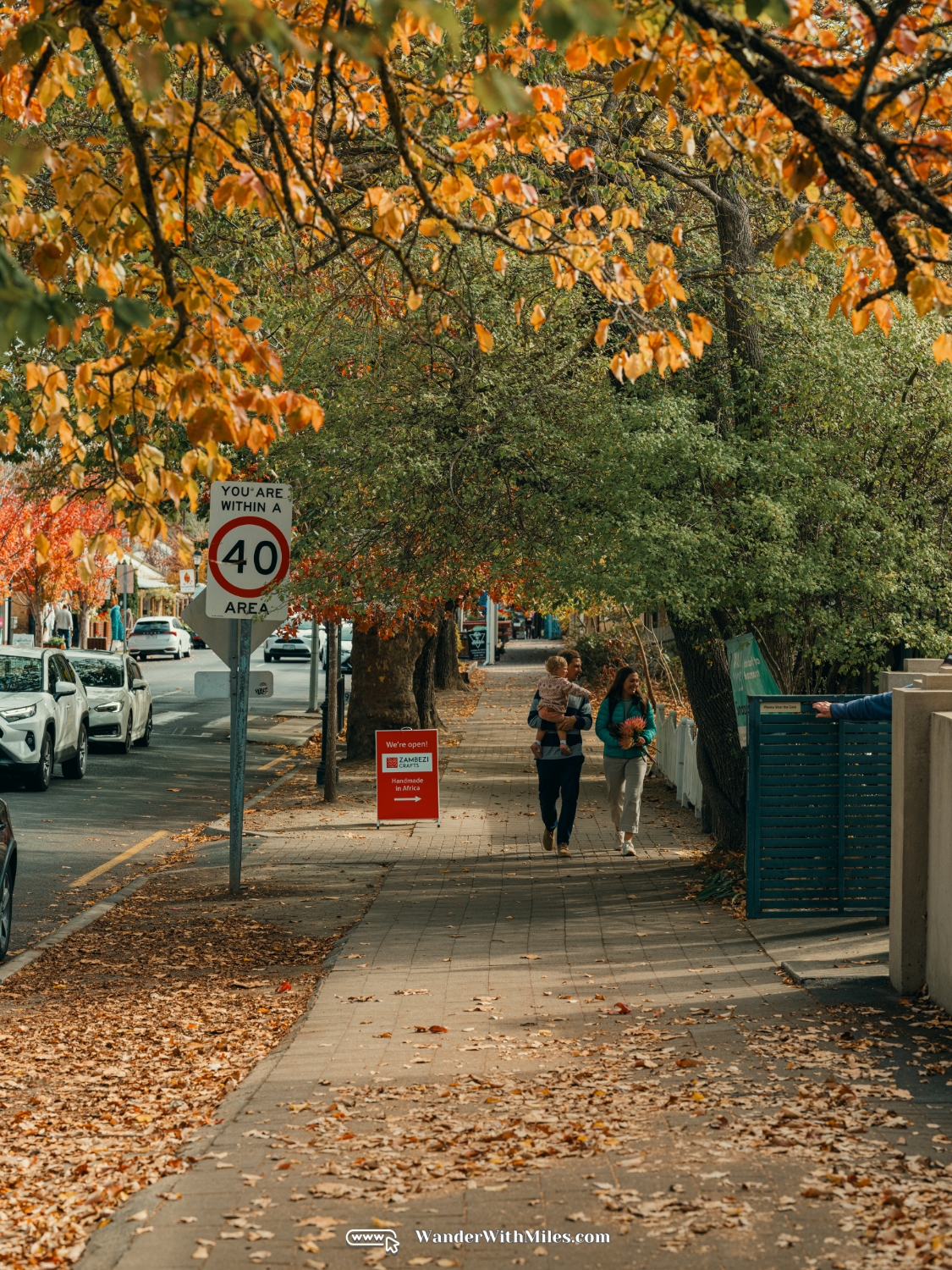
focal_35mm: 87
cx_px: 476
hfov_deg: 17.0
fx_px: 3190
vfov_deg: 22.5
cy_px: 635
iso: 320
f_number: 8
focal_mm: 110
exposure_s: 1/200
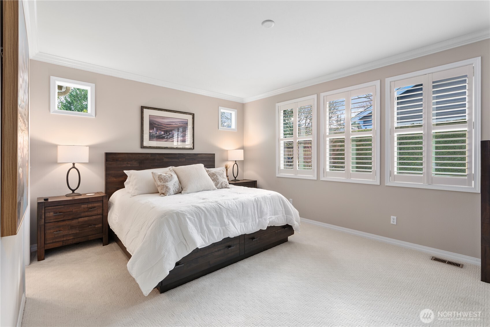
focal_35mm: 16
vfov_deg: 73.7
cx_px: 245
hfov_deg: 96.7
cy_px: 164
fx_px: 218
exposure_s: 1/2
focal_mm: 16
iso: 320
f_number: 9
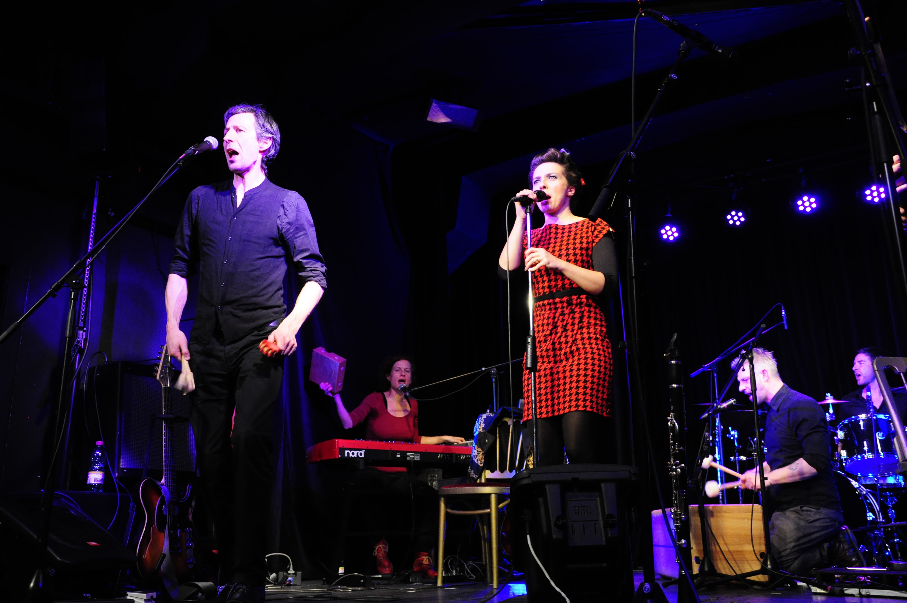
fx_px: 830
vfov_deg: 39.9
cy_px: 302
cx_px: 454
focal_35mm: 33
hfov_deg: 57.3
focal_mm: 22
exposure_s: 1/60
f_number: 8
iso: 1600
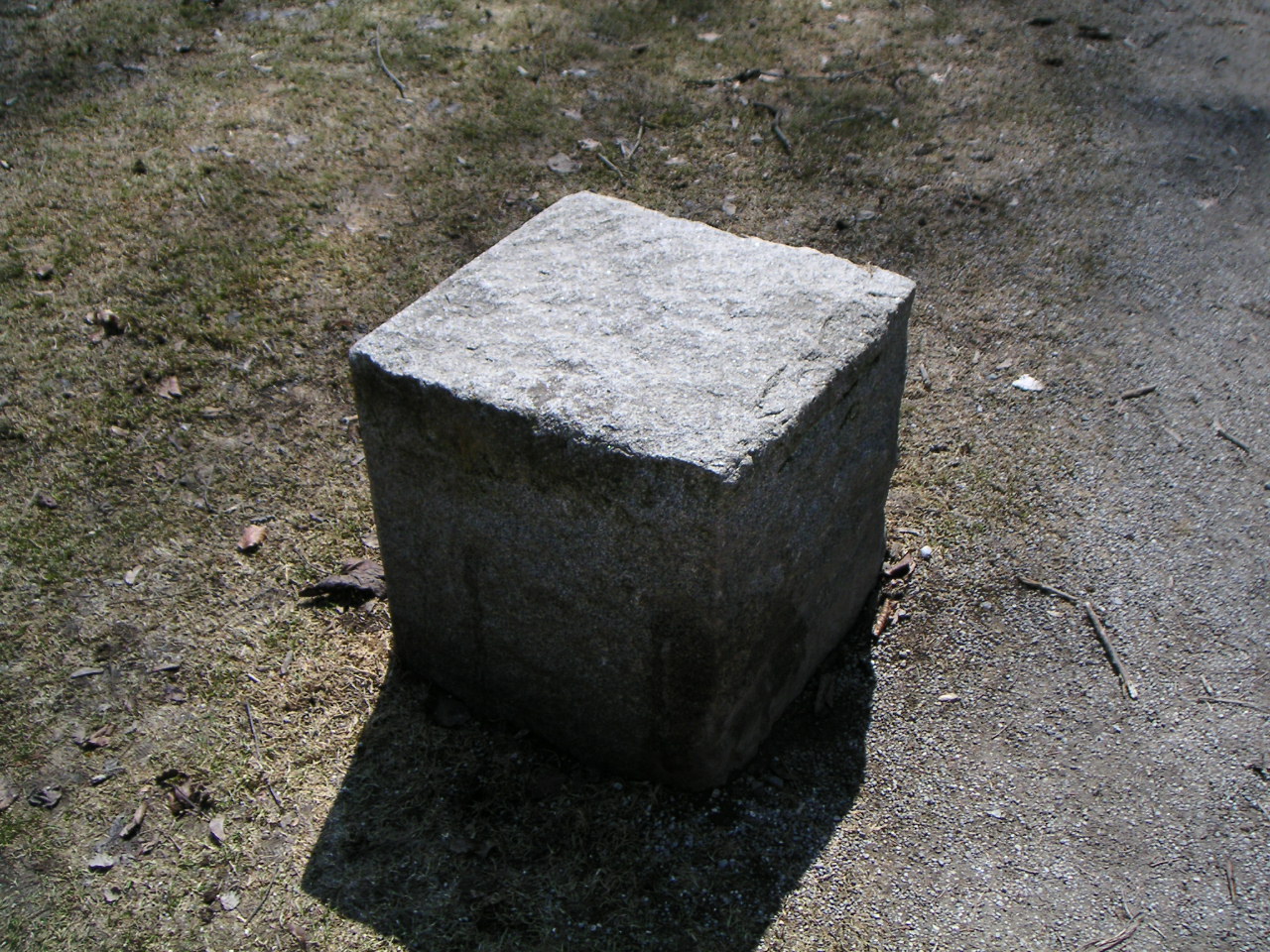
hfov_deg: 47.9
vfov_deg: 36.8
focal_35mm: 39
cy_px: 476
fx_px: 1431
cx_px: 635
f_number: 2.8
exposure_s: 1/750
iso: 50
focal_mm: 6.1
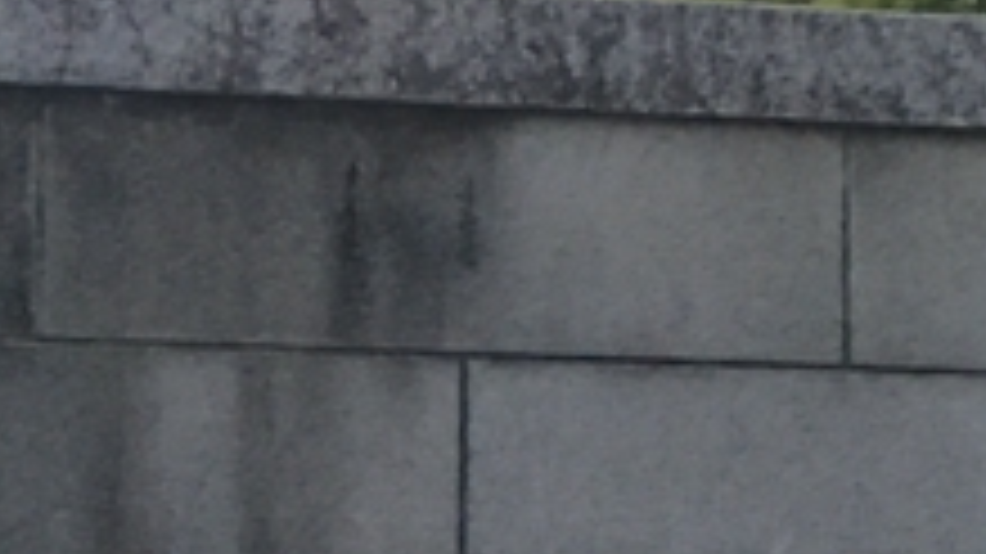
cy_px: 763
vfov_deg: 7.8
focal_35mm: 154
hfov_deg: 13.8
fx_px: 4025
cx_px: 117
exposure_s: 1/30
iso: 125
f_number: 2.2
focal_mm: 4.15
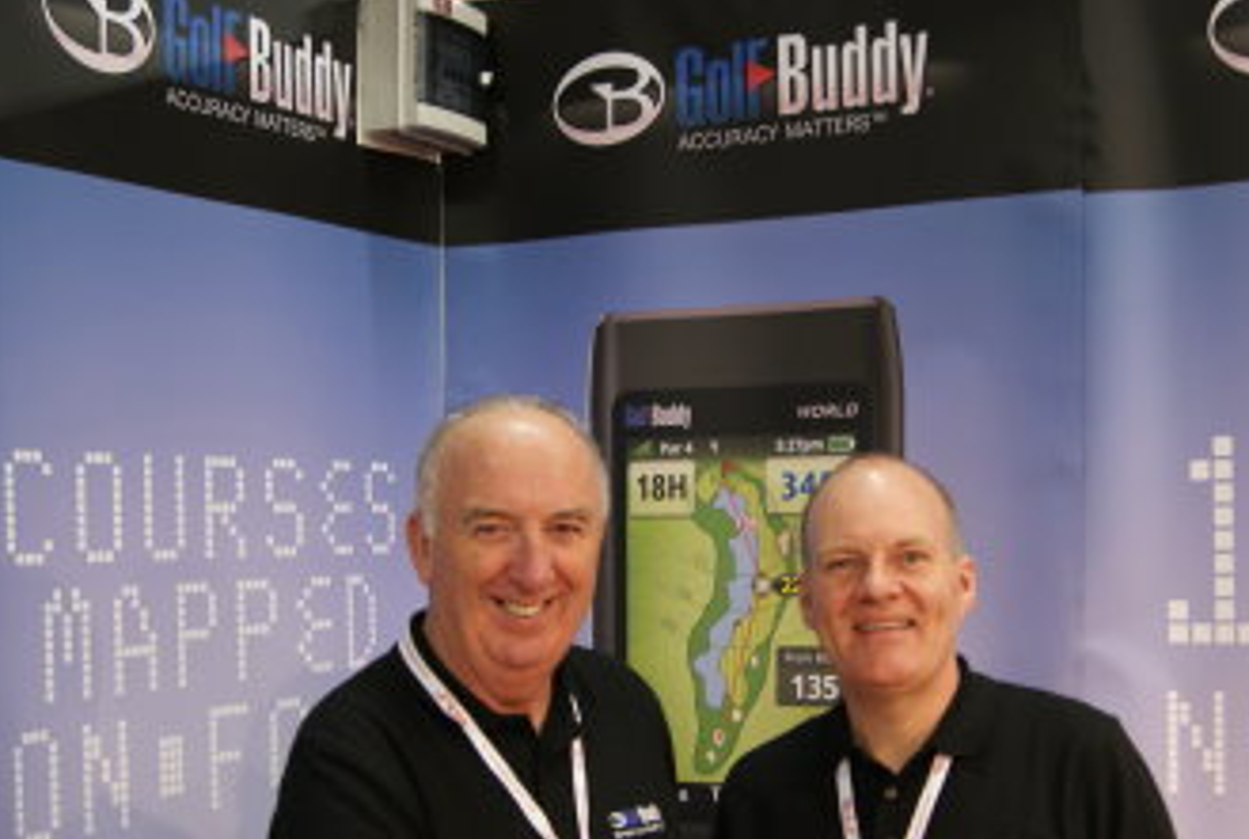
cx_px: 691
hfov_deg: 36.1
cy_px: 583
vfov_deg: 24.6
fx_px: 1913
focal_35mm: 55
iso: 400
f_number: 4
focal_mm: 26
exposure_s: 1/8
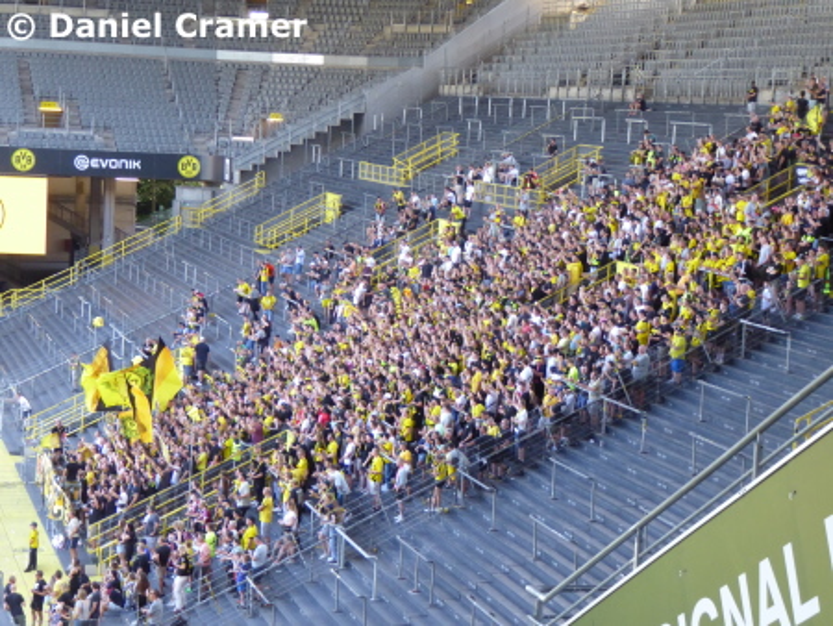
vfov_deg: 18.7
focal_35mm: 79
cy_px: 313
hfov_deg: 24.7
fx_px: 1902
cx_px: 416
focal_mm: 14.1
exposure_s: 1/60
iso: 400
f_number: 4.7
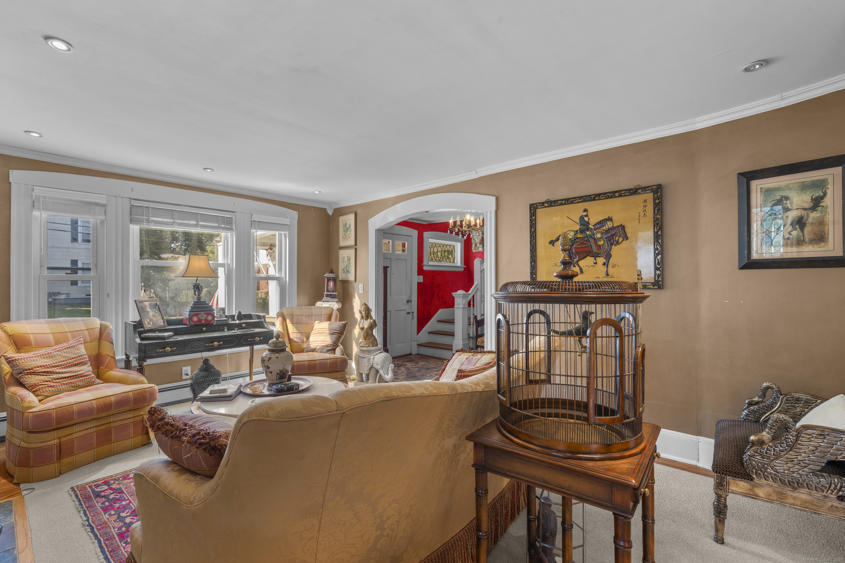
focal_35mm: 16
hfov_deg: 96.7
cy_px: 282
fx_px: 376
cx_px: 422
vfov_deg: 73.7
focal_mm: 16
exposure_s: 1.3
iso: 200
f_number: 9
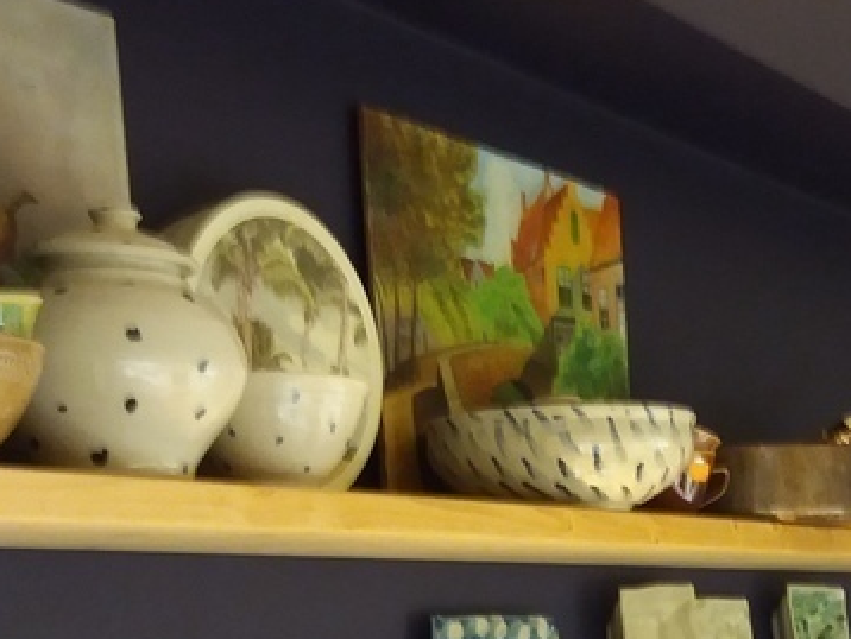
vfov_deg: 18.3
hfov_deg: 24.2
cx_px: 587
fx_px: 1968
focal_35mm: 80
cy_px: 499
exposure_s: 1/17
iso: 200
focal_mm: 3.7
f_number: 1.9
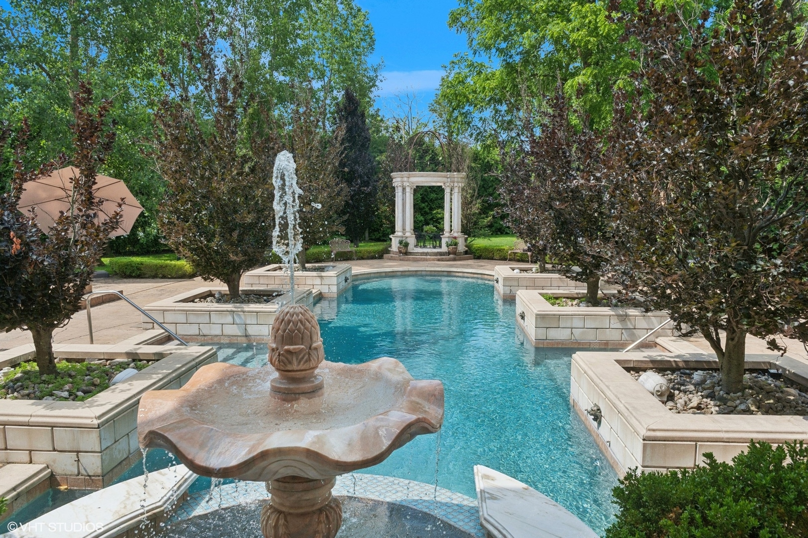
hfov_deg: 67.4
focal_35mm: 27
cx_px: 404
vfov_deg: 47.9
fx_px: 605
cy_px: 269
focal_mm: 27
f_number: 8
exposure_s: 1/640
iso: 200
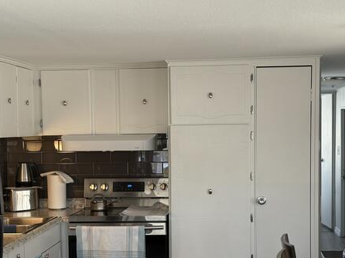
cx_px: 186
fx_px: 697
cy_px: 161
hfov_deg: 27.8
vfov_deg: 20.9
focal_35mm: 70
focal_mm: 5.96
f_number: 1.6
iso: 64
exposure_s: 1/80
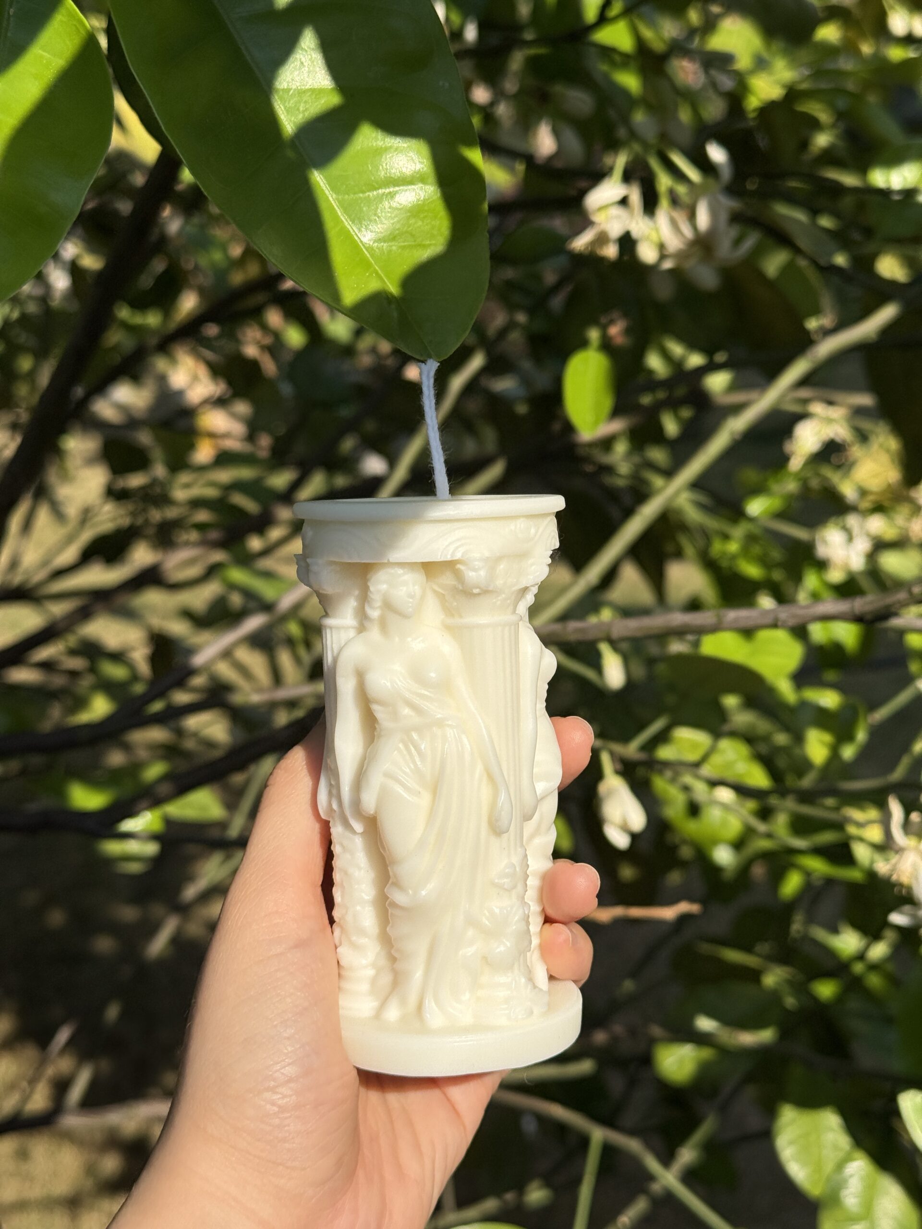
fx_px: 1705
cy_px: 614
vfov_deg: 39.7
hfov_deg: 30.3
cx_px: 461
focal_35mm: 48
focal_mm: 6.76
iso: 100
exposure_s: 1/7143
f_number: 1.78
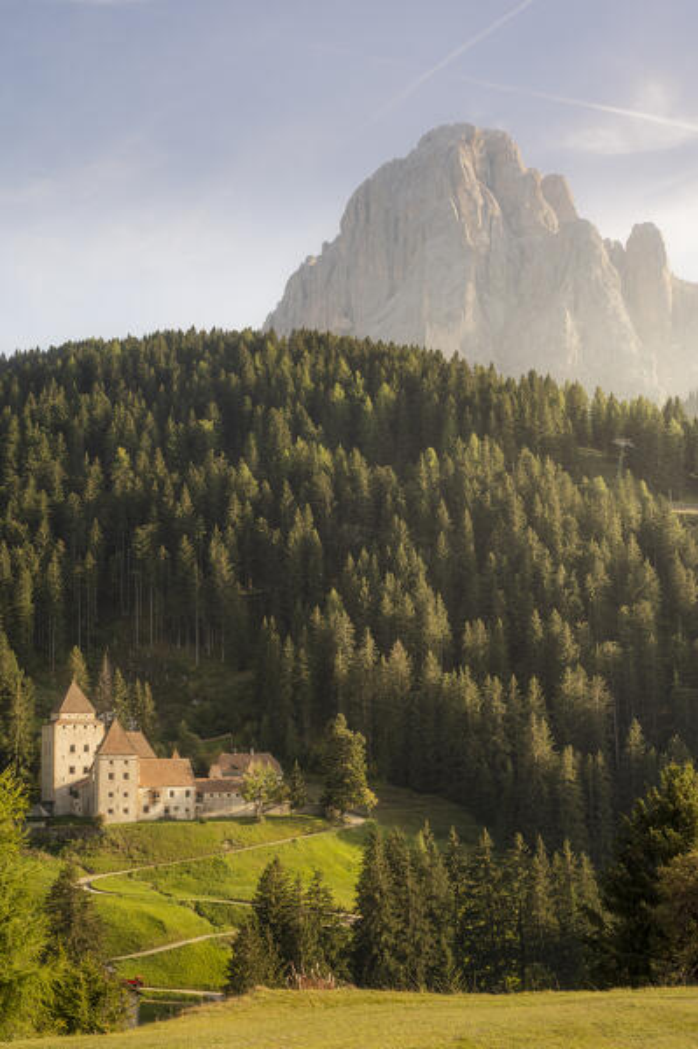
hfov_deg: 26.9
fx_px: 1457
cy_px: 524
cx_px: 349
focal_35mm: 50
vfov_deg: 39.6
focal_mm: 50
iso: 100
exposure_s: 1/50
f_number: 13
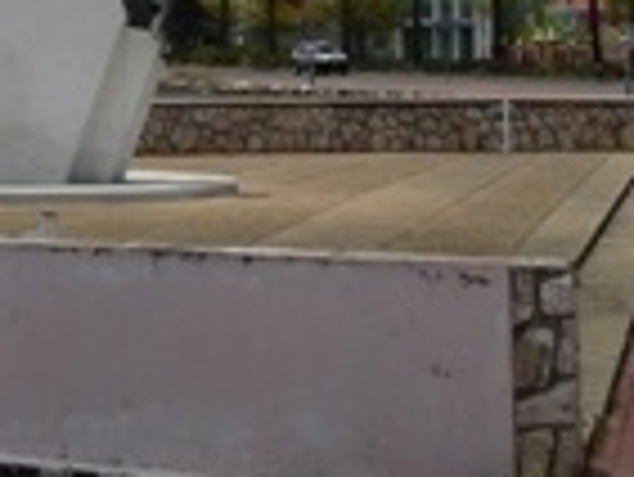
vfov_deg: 10.2
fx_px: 2603
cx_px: -63
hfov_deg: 13.6
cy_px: -218
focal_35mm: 142
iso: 100
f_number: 9
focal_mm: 6.7
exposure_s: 1/400
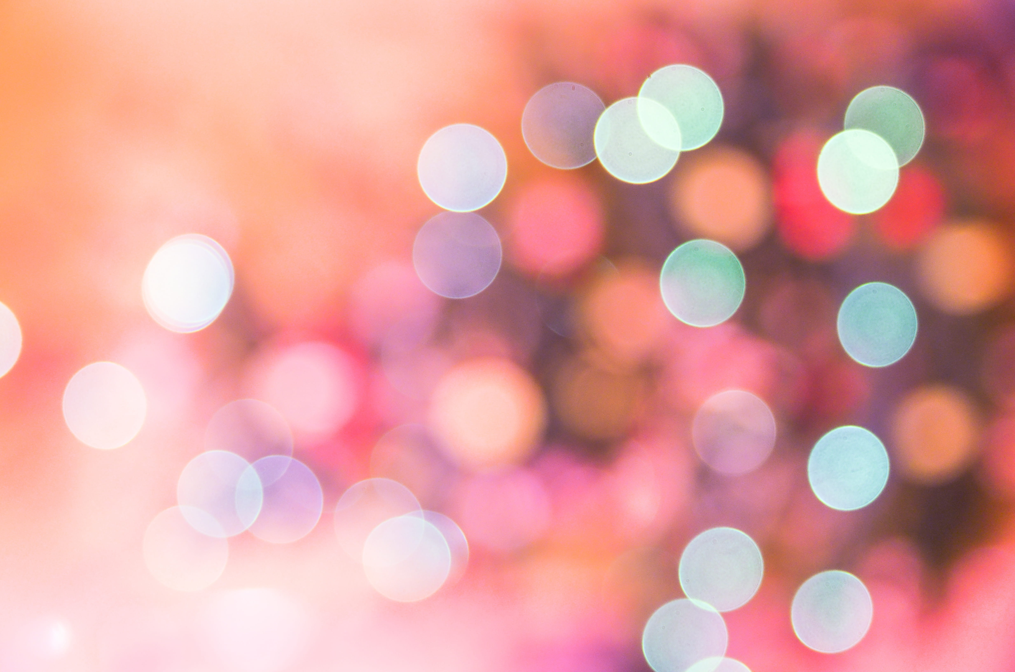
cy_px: 336
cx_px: 508
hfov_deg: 36.9
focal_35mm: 54
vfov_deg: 25.0
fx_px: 1519
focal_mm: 36
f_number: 2.8
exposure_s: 1/25
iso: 800
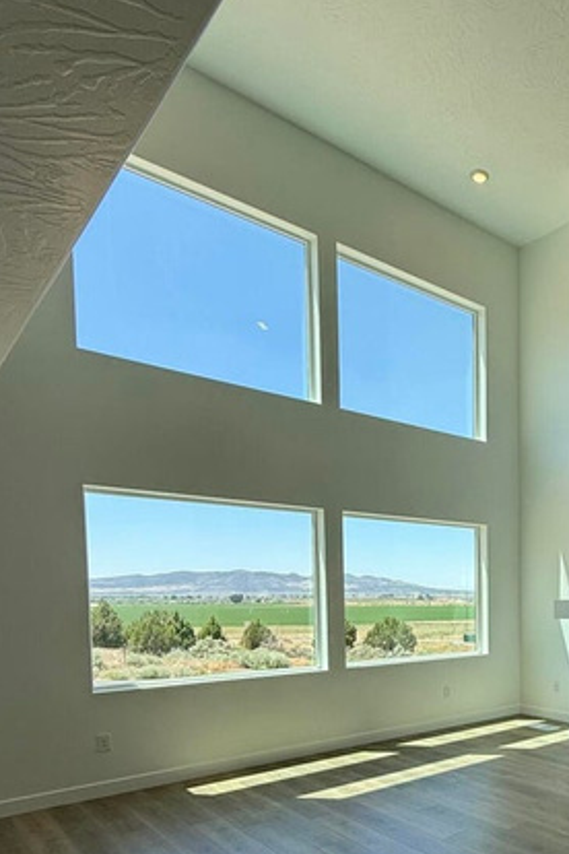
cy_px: 631
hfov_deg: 42.0
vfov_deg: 63.8
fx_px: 640
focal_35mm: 27
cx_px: 559
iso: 64
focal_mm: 2.22
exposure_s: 1/607
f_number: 2.2
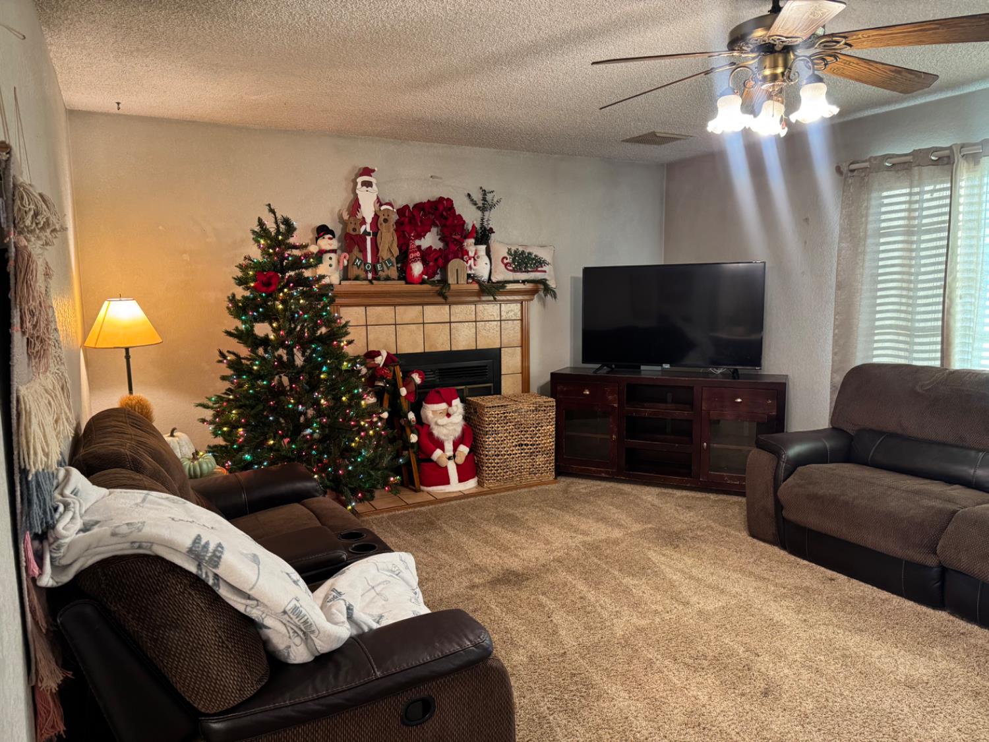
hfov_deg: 71.6
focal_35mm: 24
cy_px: 371
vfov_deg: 56.8
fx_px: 686
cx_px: 494
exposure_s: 1/60
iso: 400
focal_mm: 6.76
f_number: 1.78
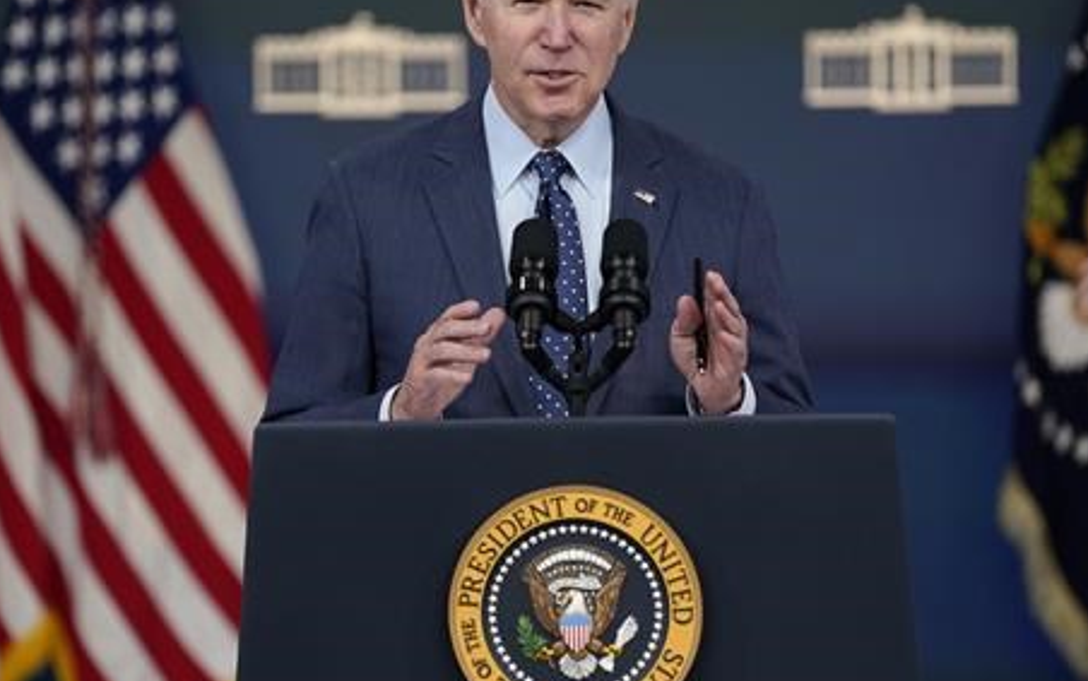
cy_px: 316
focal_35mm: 274
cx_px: 561
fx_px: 8129
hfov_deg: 7.7
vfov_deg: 4.8
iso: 800
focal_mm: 187
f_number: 2.8
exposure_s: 1/250
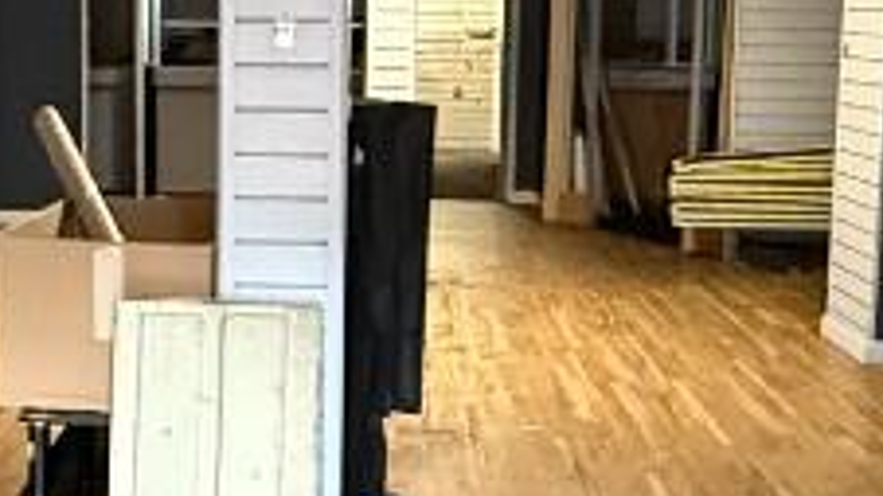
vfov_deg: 17.5
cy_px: 230
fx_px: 1615
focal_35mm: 69
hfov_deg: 30.4
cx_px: 297
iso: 1250
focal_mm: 2.22
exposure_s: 1/50
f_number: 2.2
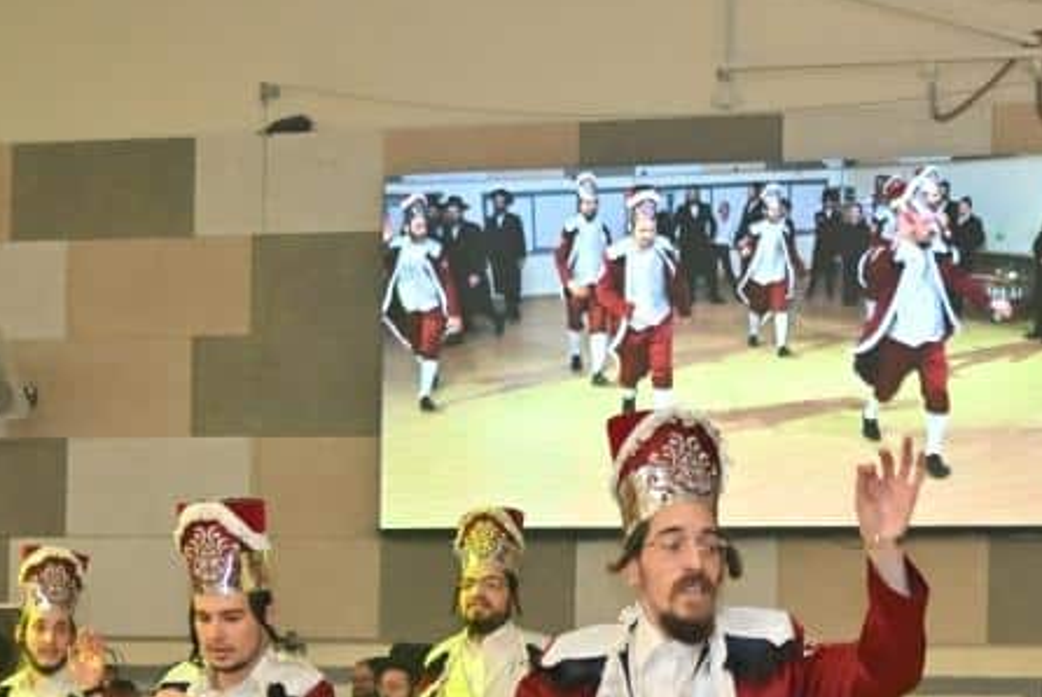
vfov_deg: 16.9
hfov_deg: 25.6
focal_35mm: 78
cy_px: 787
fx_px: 2259
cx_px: 804
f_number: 4
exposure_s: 1/160
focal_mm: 34
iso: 640
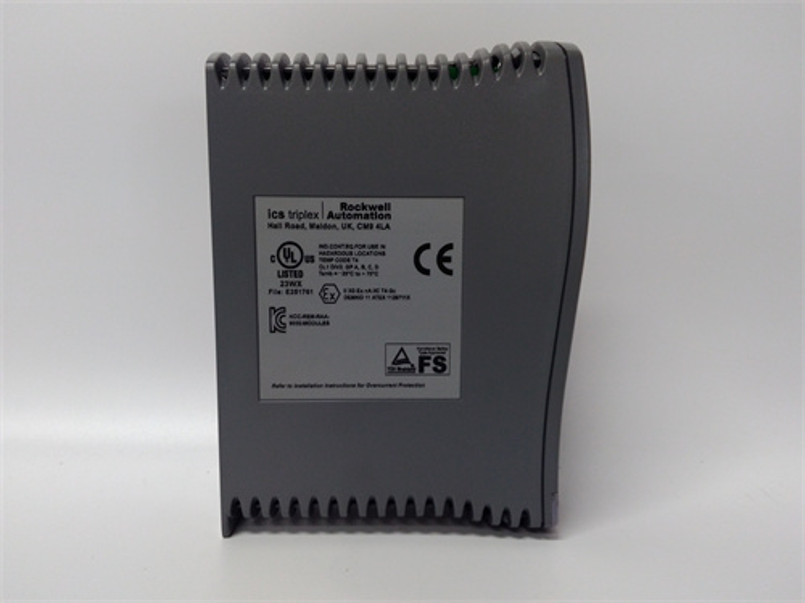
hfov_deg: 65.3
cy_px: 302
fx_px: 628
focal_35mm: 27
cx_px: 402
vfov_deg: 51.4
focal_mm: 3.79
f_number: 2
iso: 224
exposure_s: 1/33
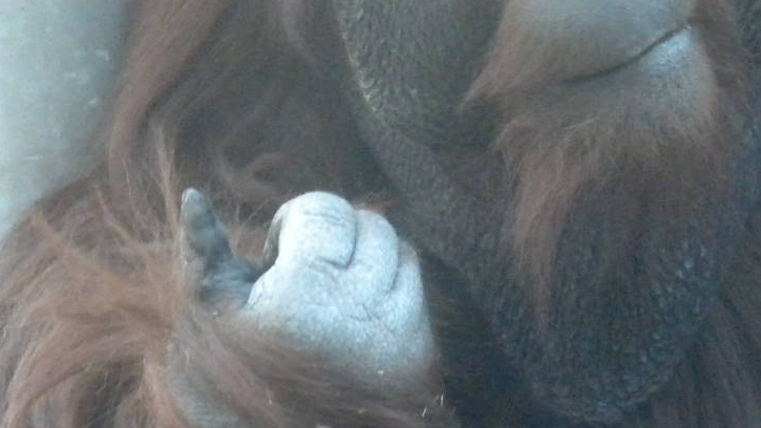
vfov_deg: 4.2
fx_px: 5772
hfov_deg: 7.5
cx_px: 524
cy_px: -80
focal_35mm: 286
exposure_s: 1/81.6
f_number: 5.1
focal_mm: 21
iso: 800
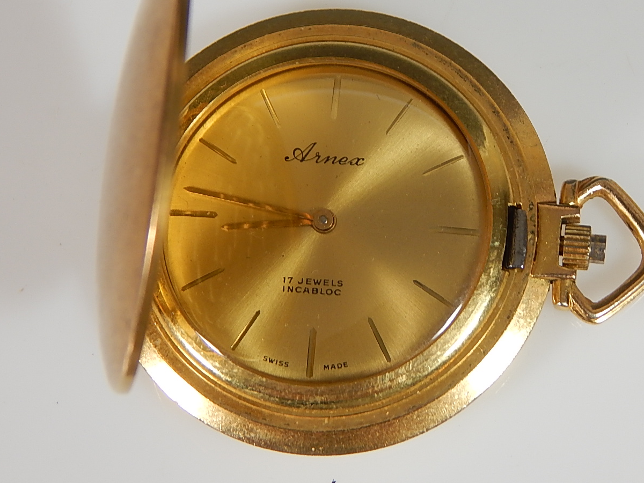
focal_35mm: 100
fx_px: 1860
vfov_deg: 14.8
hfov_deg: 19.6
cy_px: 187
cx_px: 380
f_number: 4.2
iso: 125
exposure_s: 1/40
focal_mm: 13.5
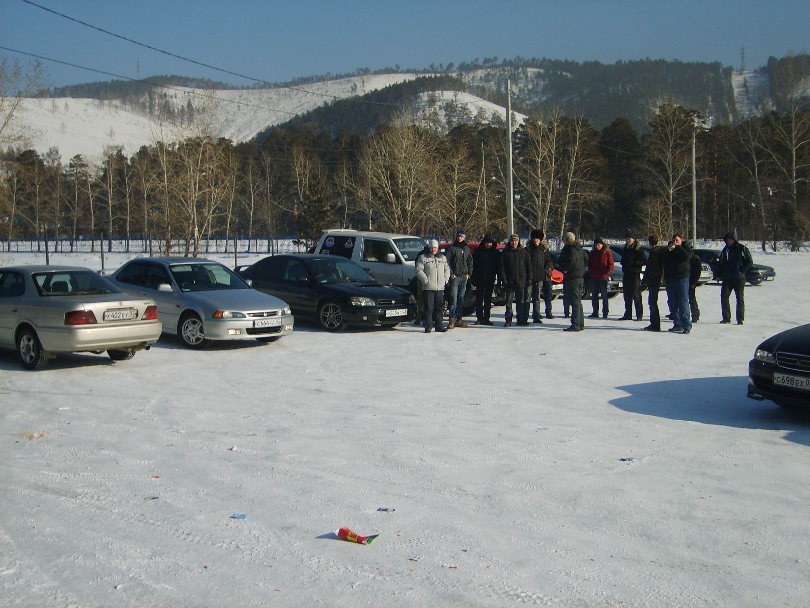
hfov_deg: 43.9
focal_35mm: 43
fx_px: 1006
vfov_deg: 33.6
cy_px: 304
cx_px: 405
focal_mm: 7.2
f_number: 7.7
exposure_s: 1/250
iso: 50
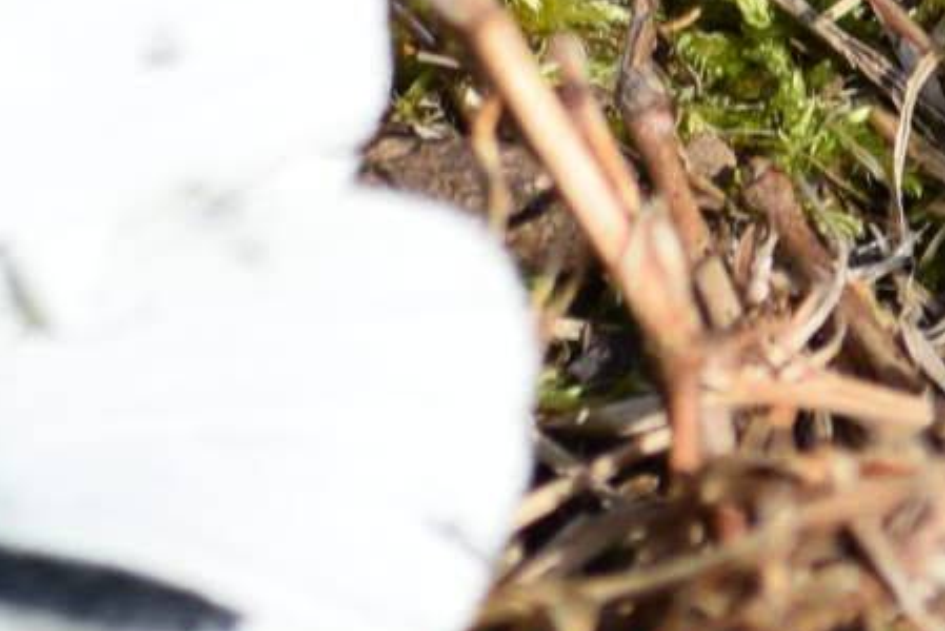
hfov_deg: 0.7
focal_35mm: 3001
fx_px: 78824
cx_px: 101
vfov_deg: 0.5
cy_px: -63
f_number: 8
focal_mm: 300
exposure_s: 1/640
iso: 200
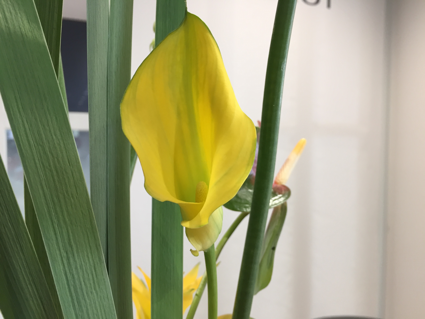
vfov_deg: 48.2
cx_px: 212
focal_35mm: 29
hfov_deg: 61.7
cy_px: 160
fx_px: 356
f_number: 2.2
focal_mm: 4.15
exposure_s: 1/30
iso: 32
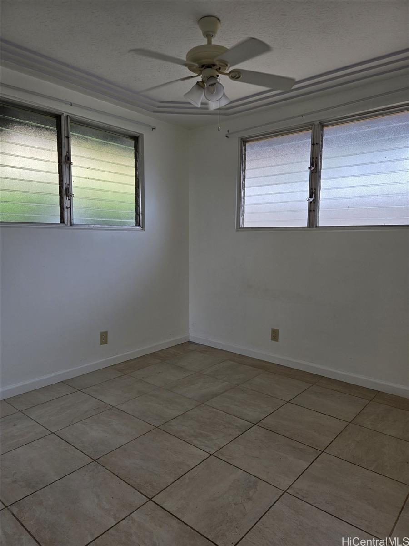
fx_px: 362
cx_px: 204
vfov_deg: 73.9
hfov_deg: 58.9
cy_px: 273
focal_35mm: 23
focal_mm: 5.4
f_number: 1.8
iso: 25
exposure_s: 1/129
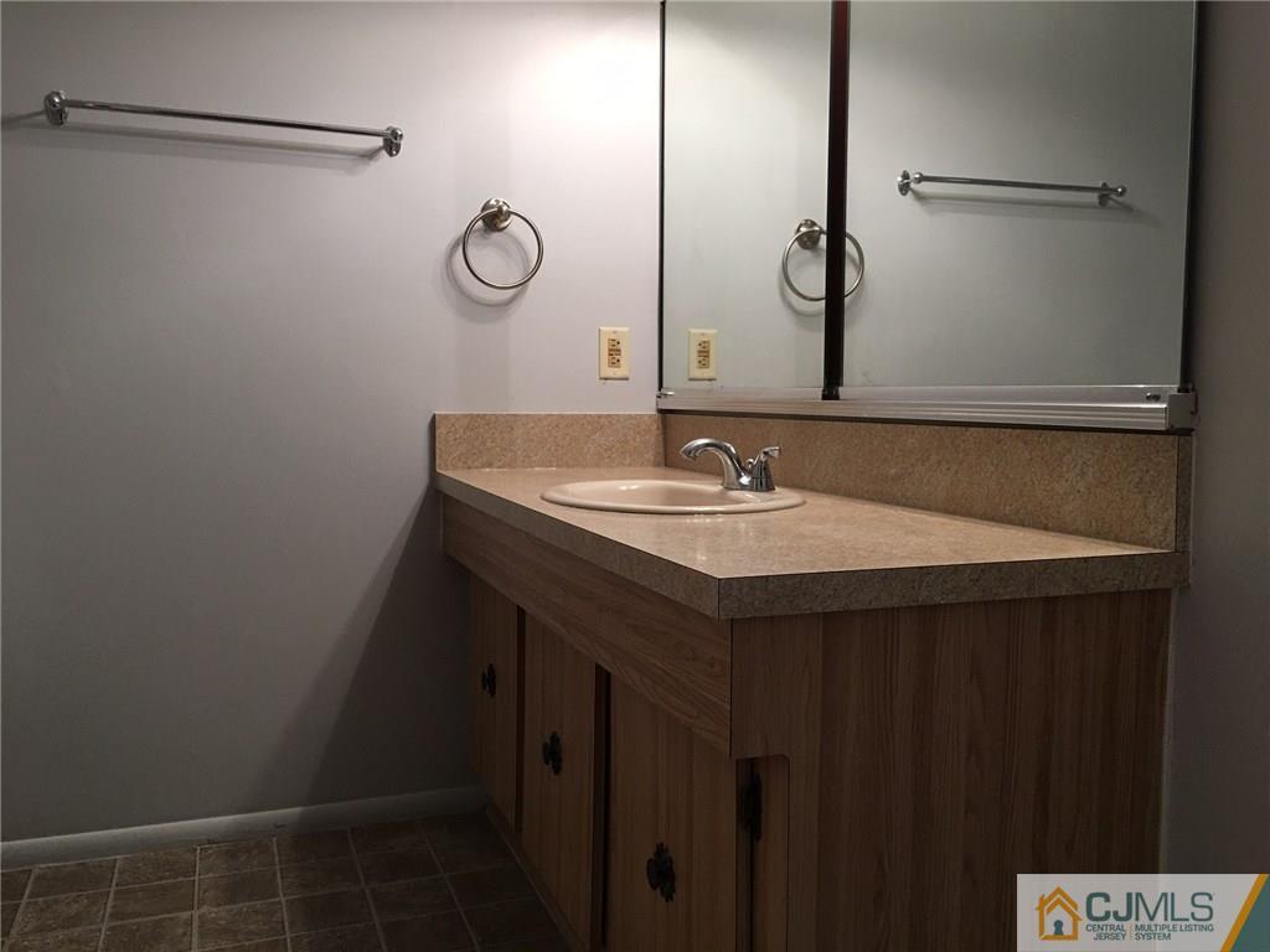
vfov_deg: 48.2
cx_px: 635
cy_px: 476
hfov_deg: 61.7
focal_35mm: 29
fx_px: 1064
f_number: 2.2
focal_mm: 4.15
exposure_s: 1/30
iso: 40
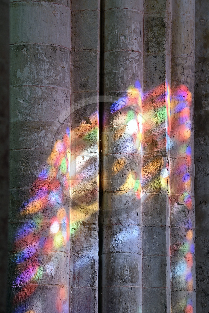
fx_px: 1742
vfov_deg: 10.3
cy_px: 156
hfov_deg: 6.9
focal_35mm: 200
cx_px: 104
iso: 800
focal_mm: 200
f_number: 4.5
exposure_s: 1/125
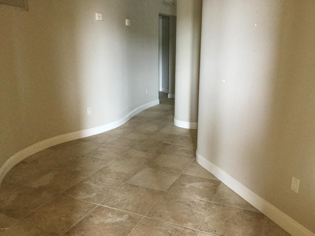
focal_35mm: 31
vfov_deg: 45.4
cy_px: 118
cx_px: 158
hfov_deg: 58.4
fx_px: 282
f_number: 2.4
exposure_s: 1/30
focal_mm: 3.3
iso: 200
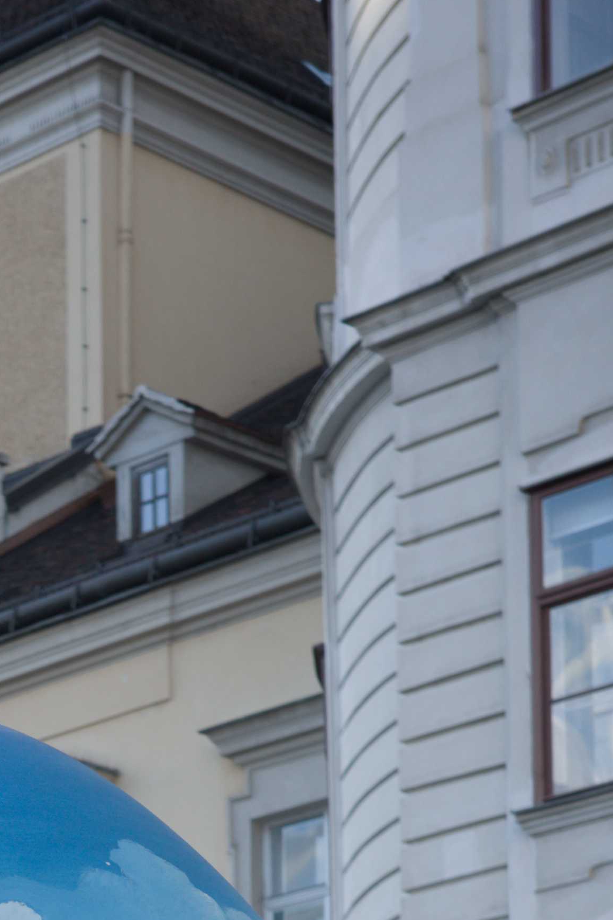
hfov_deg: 9.7
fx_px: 3525
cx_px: -266
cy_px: 1398
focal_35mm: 138
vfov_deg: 13.9
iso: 100
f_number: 4
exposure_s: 1/125
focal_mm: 26
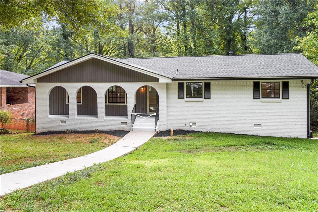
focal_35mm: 32
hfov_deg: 59.5
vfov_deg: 41.7
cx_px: 159
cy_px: 106
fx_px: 278
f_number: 6.3
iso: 320
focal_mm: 21
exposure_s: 1/160
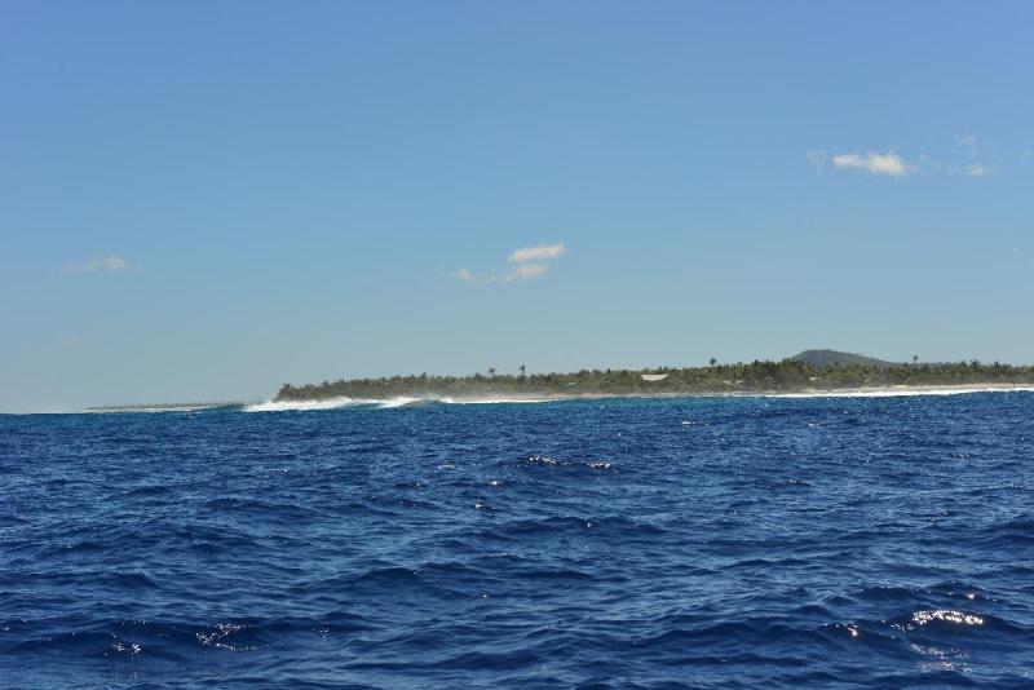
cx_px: 517
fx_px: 1896
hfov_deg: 30.5
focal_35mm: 66
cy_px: 345
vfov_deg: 20.6
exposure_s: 1/500
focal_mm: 66
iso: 200
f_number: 11
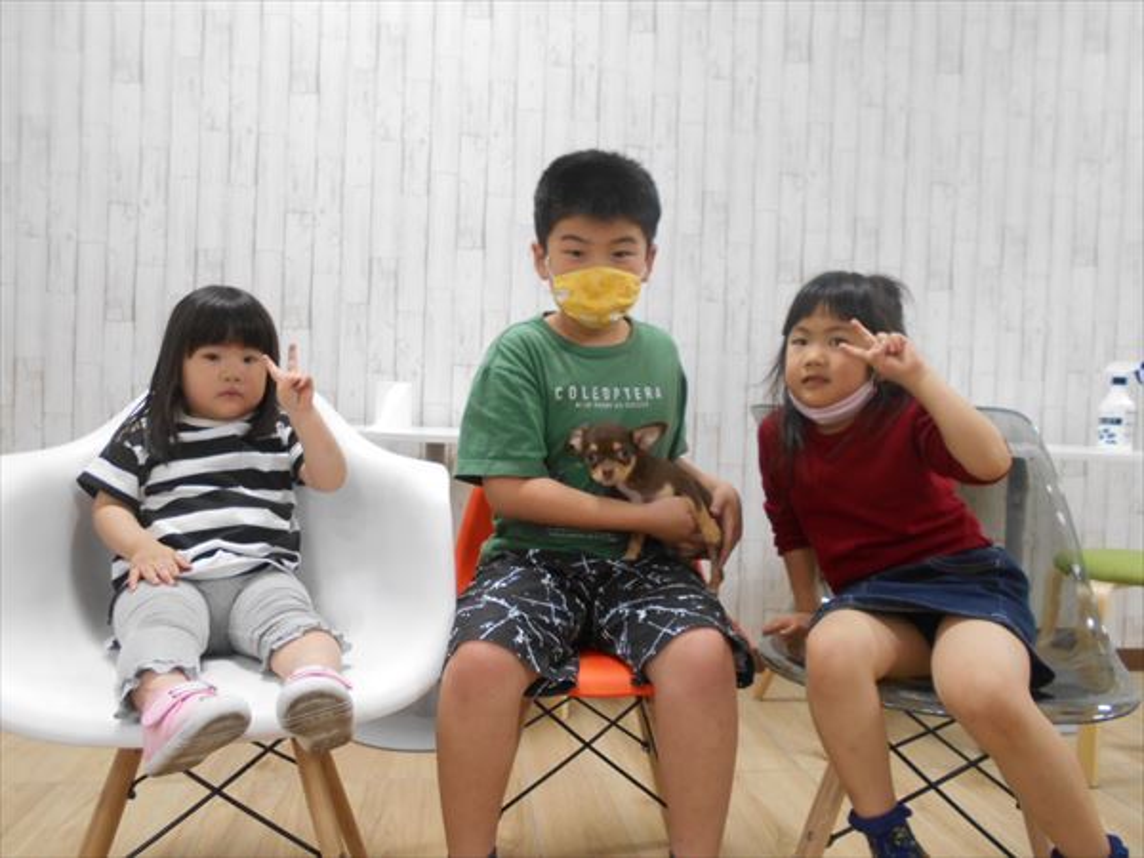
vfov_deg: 53.1
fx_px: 859
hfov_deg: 67.3
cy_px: 429
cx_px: 572
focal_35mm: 26
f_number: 3.2
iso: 220
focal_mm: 4.6
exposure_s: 1/30
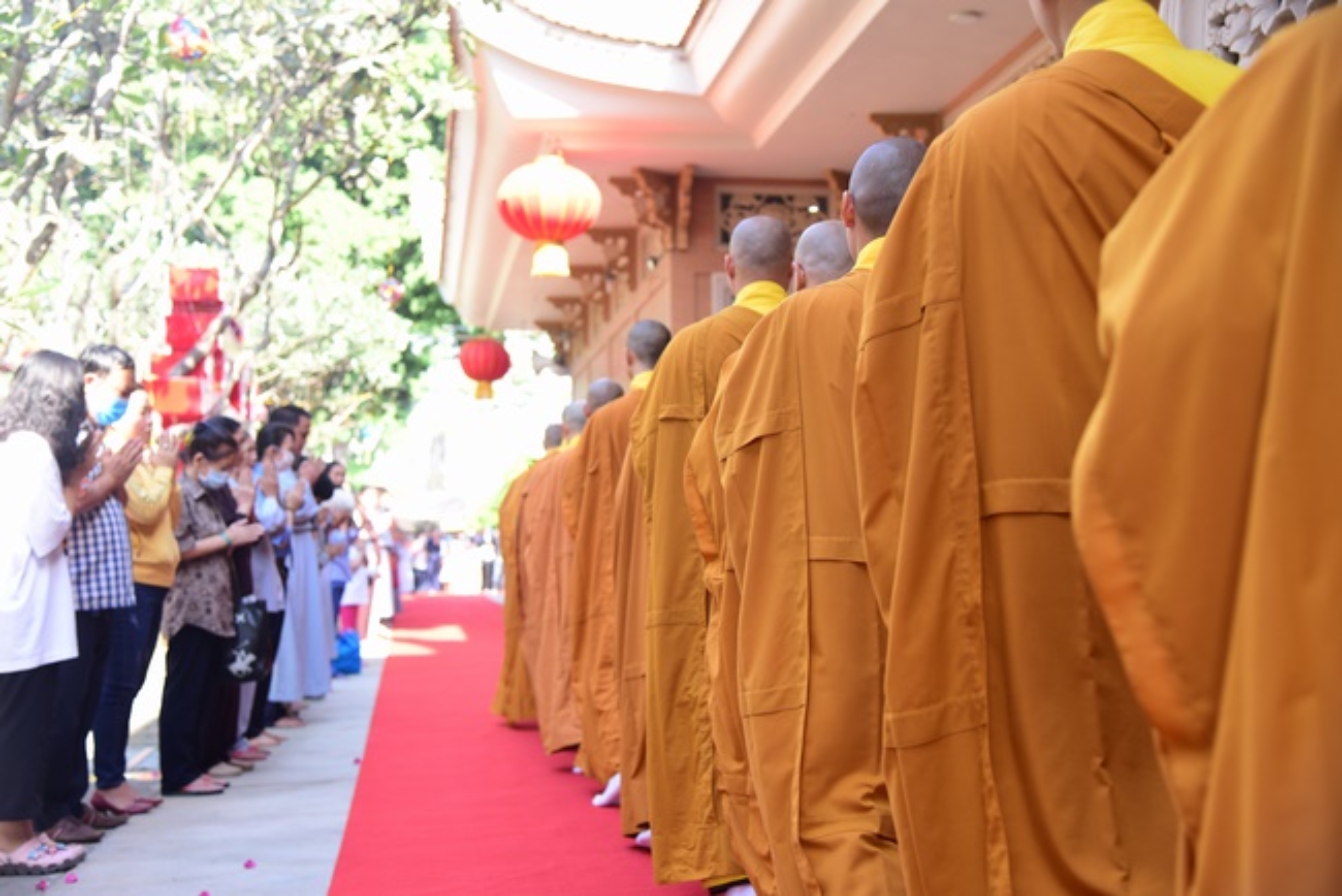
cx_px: 671
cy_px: 448
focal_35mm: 50
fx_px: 1865
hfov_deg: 39.6
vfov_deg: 27.0
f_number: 4
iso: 160
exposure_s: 1/100
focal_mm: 50
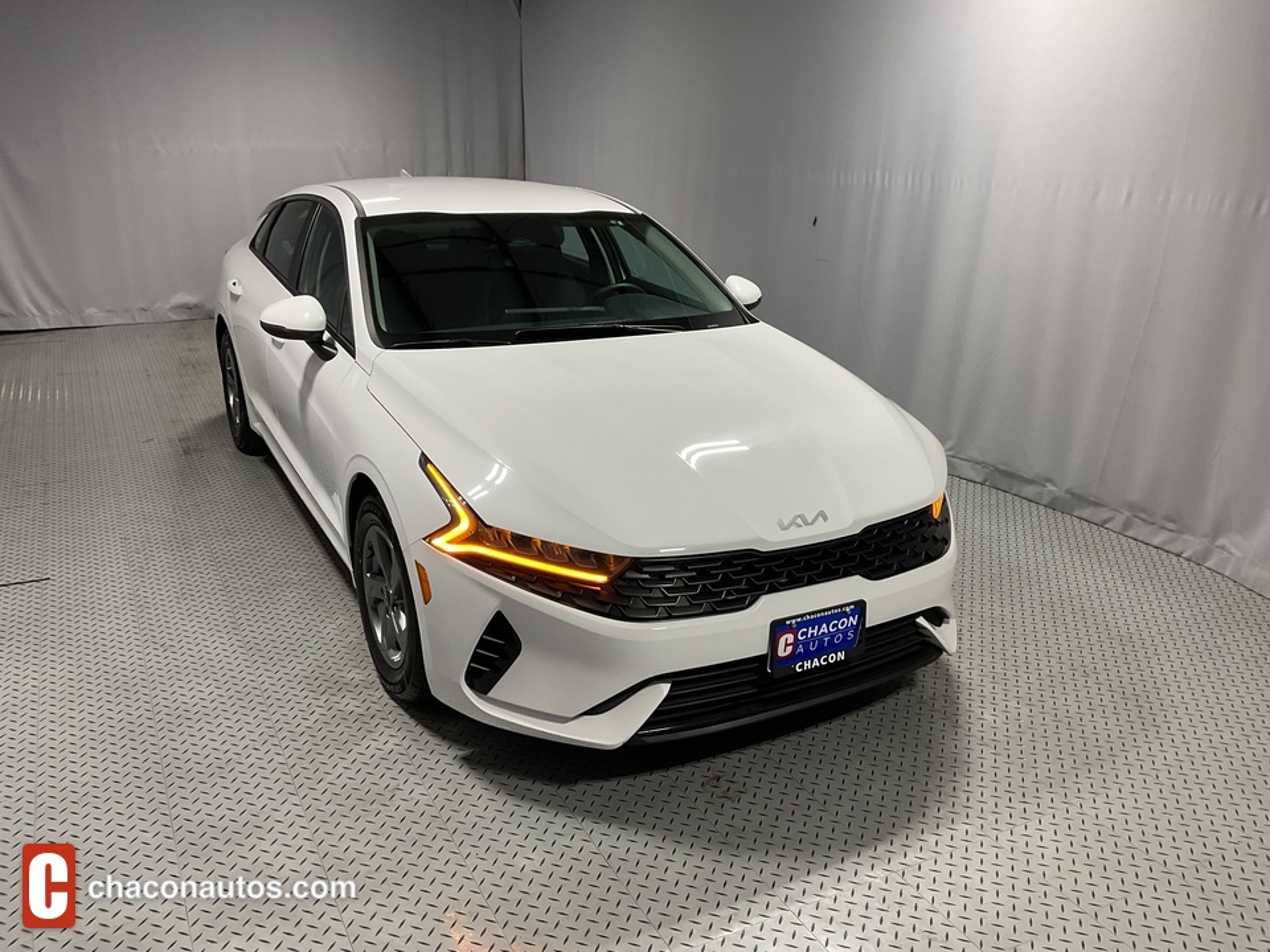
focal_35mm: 29
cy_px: 476
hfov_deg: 61.7
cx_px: 635
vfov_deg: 48.2
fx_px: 1064
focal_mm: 3
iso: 25
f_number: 1.8
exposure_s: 1/100
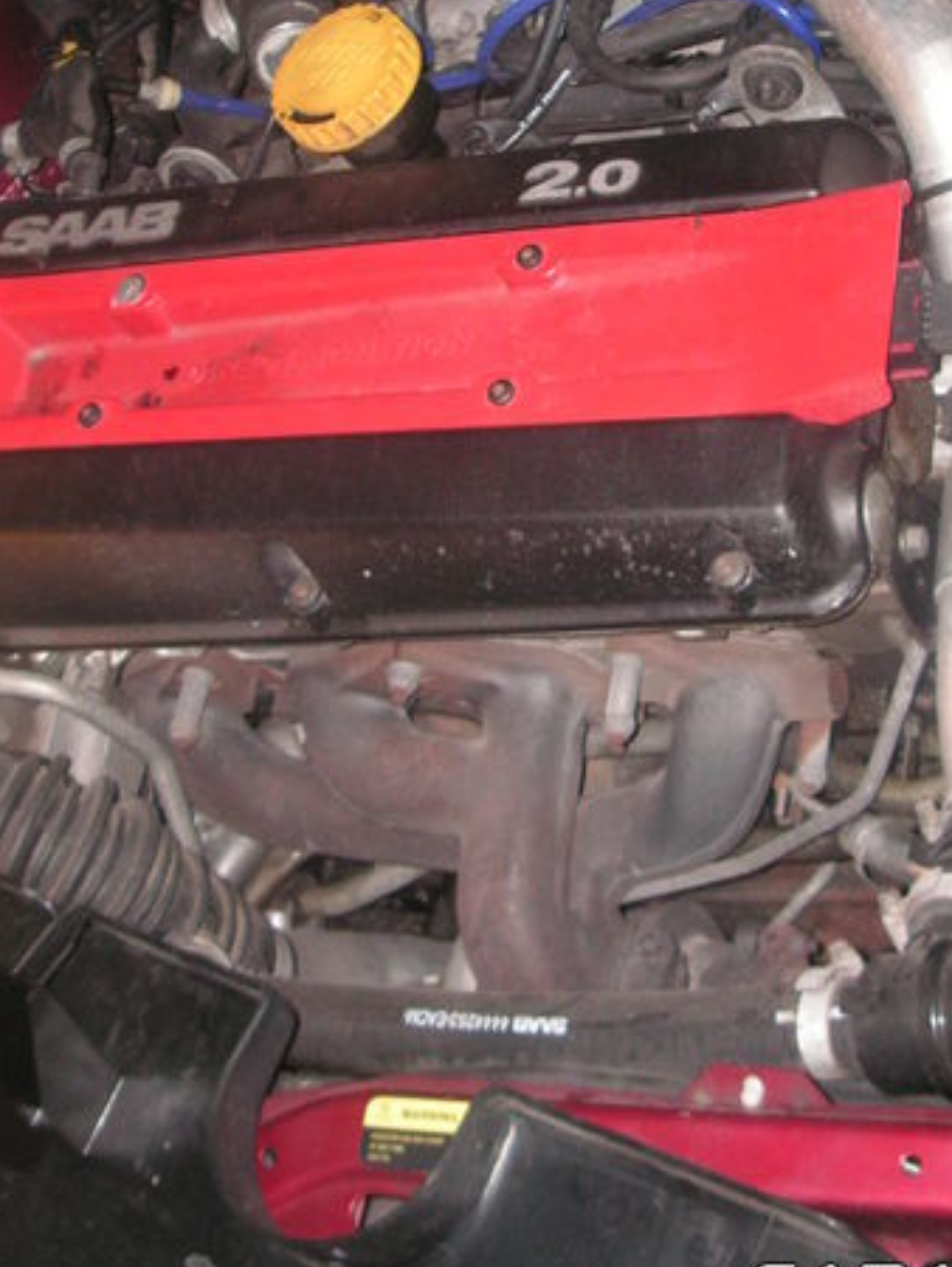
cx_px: 555
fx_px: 1978
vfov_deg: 35.1
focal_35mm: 54
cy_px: 405
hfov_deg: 27.0
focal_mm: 6.3
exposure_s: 1/45
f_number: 3.3
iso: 160
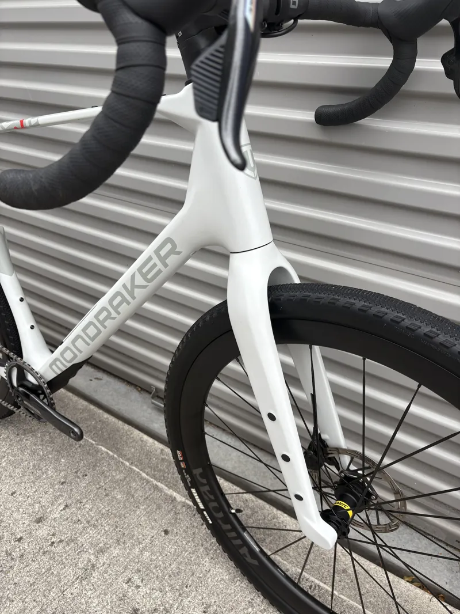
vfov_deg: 67.3
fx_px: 460
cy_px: 307
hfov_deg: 53.1
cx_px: 230
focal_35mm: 26
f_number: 1.6
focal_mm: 5.96
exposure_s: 1/146
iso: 32
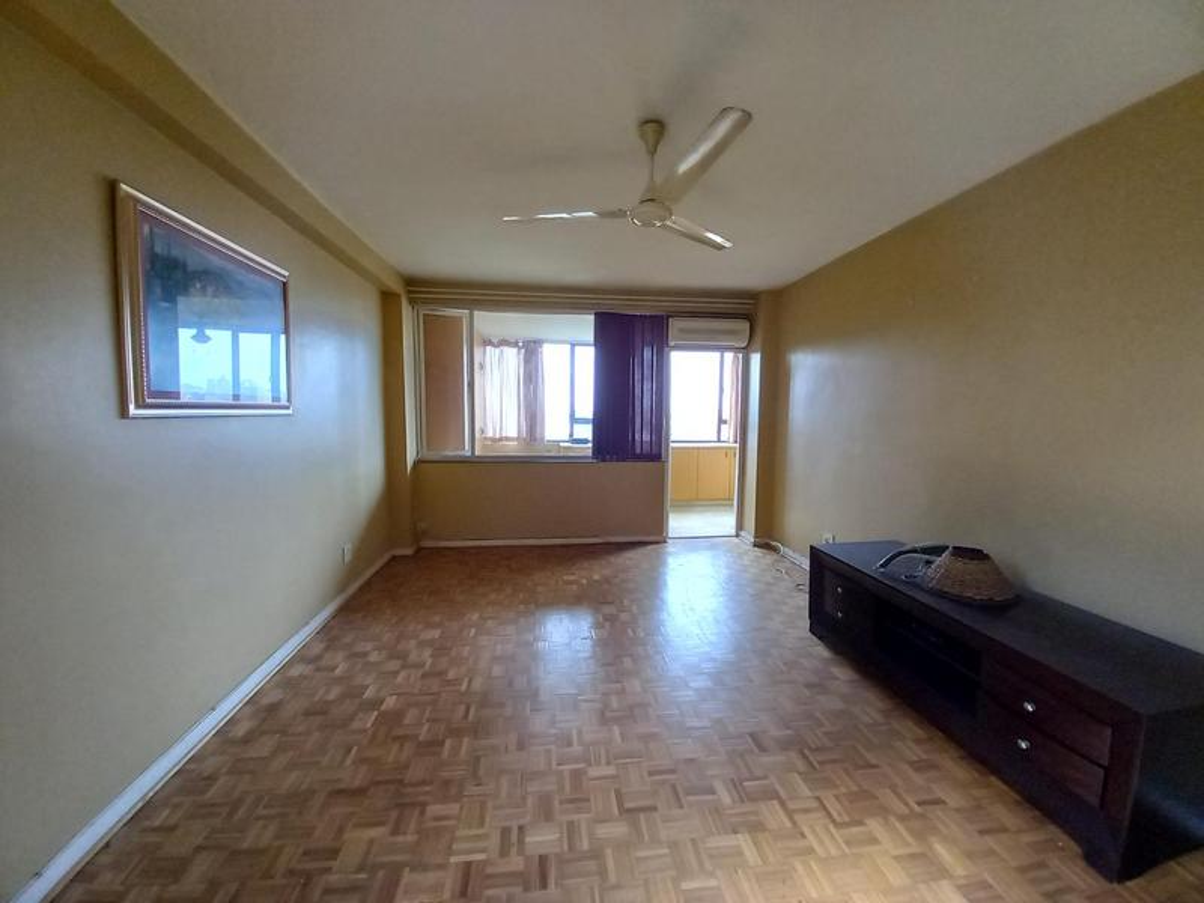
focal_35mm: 13
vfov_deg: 89.9
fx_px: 452
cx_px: 602
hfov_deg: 106.2
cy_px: 452
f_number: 2.2
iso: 125
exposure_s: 1/29
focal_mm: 1.13
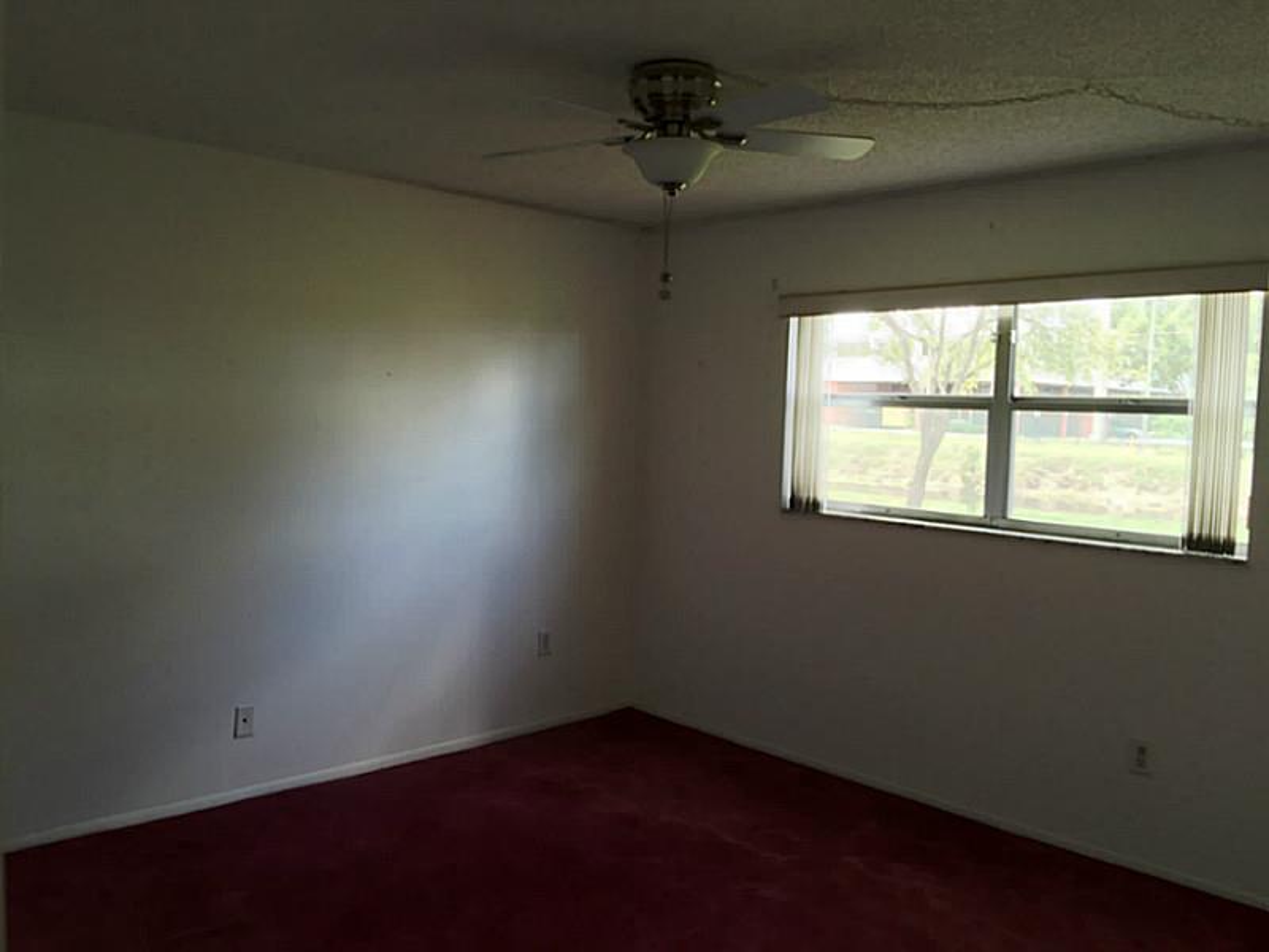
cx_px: 634
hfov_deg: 61.7
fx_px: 1063
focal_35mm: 29
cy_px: 476
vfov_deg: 48.2
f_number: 2.2
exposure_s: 1/30
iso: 32
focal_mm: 4.15
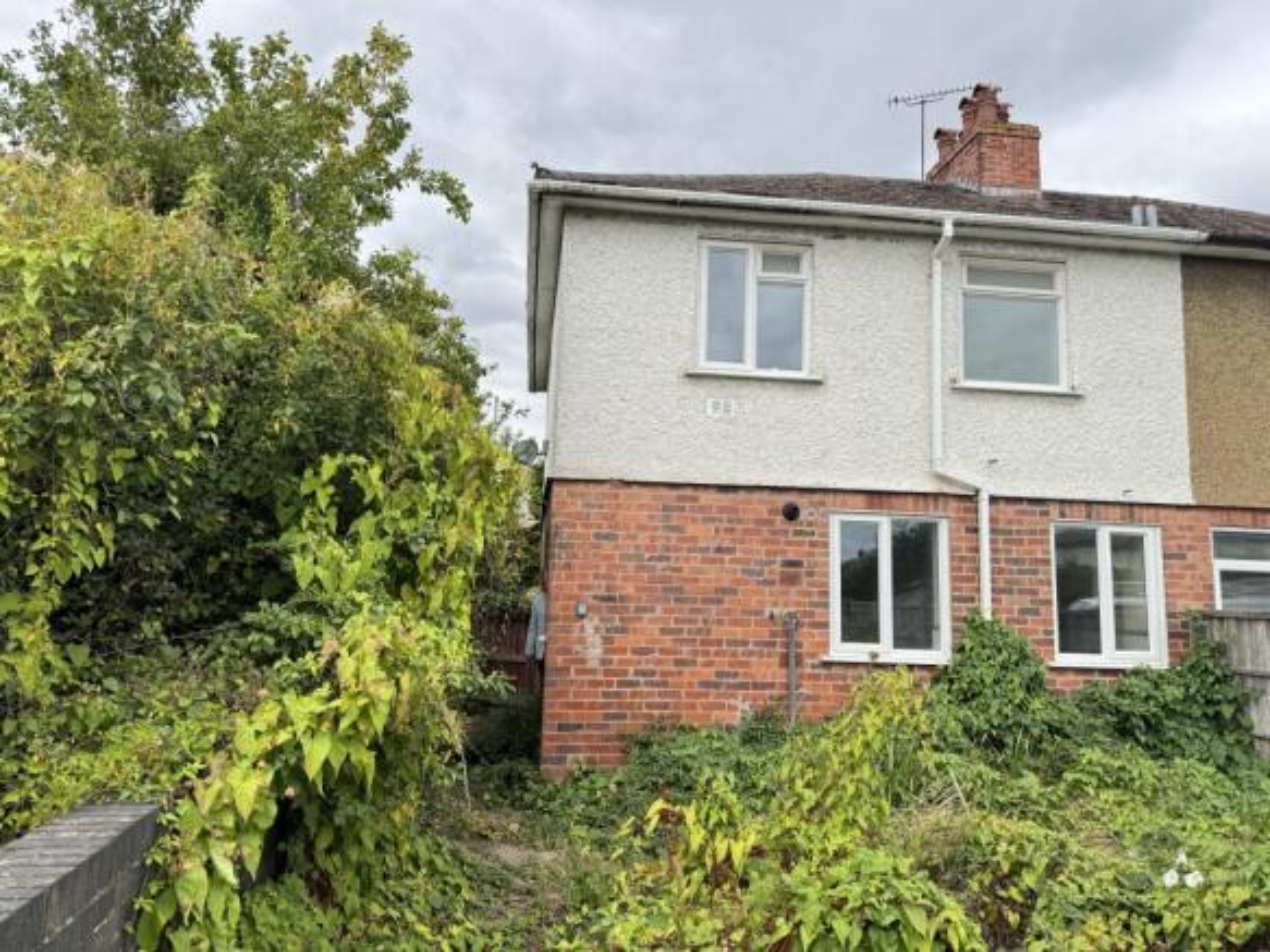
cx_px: 635
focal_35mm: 24
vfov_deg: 56.8
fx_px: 880
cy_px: 476
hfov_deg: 71.6
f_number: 1.78
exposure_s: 1/1767
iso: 80
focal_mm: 6.76
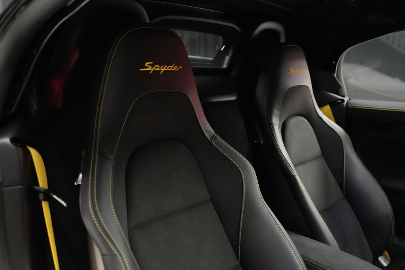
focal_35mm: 35
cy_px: 135
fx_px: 394
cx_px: 202
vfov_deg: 37.8
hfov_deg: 54.4
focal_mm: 35
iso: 12800
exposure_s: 1/60
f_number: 4
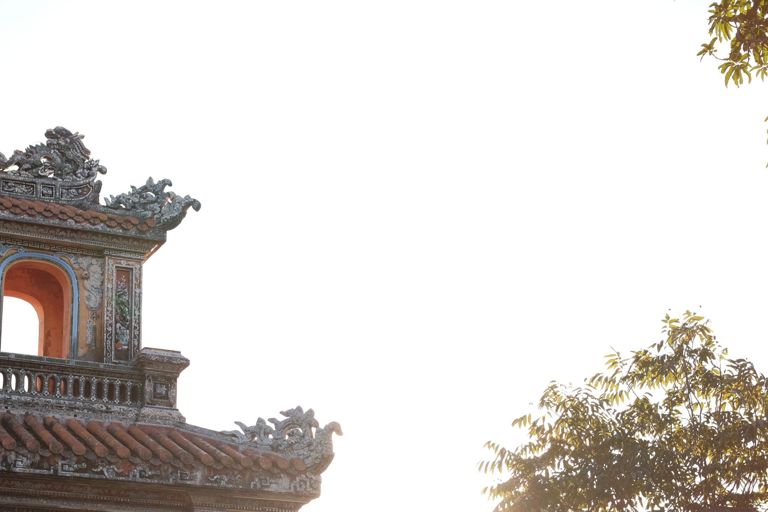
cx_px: 312
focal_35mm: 67
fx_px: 1429
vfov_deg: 20.2
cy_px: 387
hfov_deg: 30.0
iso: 200
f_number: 4
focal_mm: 27
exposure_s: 1/250
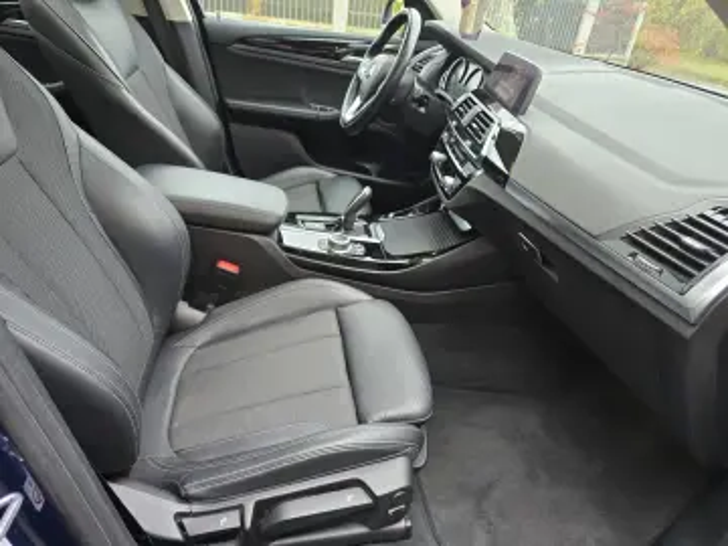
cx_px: 364
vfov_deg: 58.9
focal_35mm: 23
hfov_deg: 73.9
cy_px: 273
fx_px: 484
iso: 200
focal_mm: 6.3
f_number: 1.7
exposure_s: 1/100
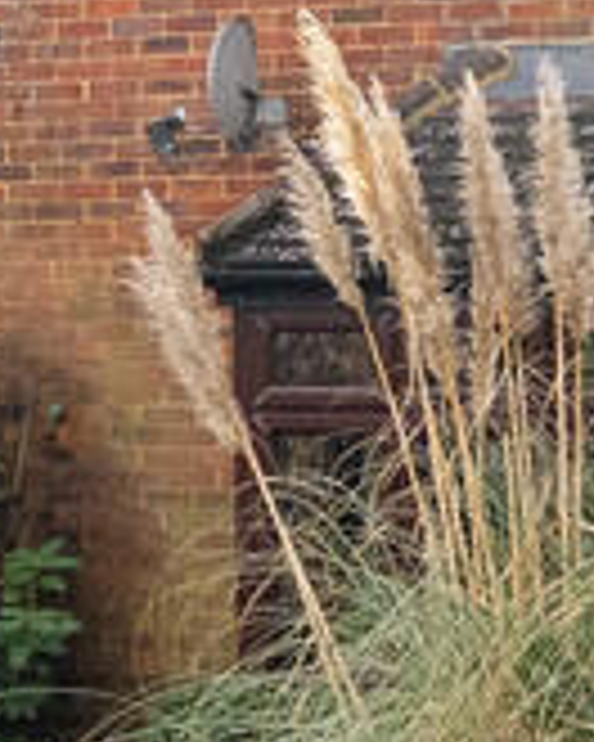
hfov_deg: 15.0
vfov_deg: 19.8
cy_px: 180
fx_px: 2108
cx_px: 868
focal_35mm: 96
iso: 800
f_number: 7.1
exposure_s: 1/1250
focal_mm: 16.5
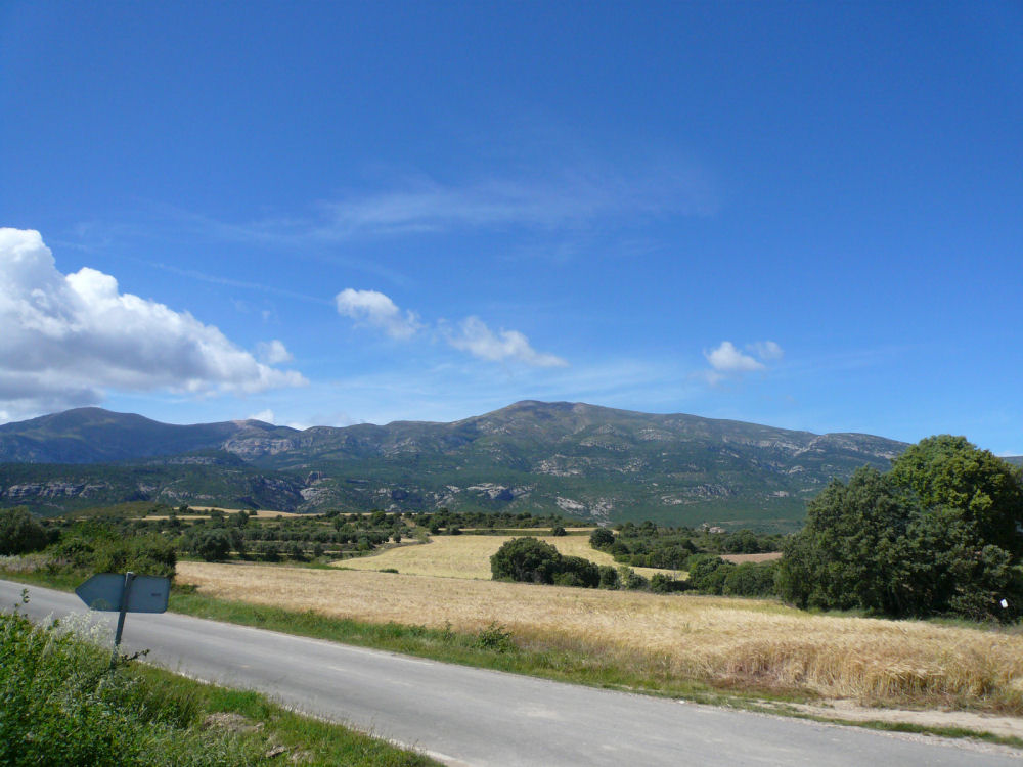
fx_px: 827
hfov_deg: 63.4
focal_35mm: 28
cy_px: 384
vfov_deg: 49.7
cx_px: 512
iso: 100
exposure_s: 1/250
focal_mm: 4.6
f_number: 8
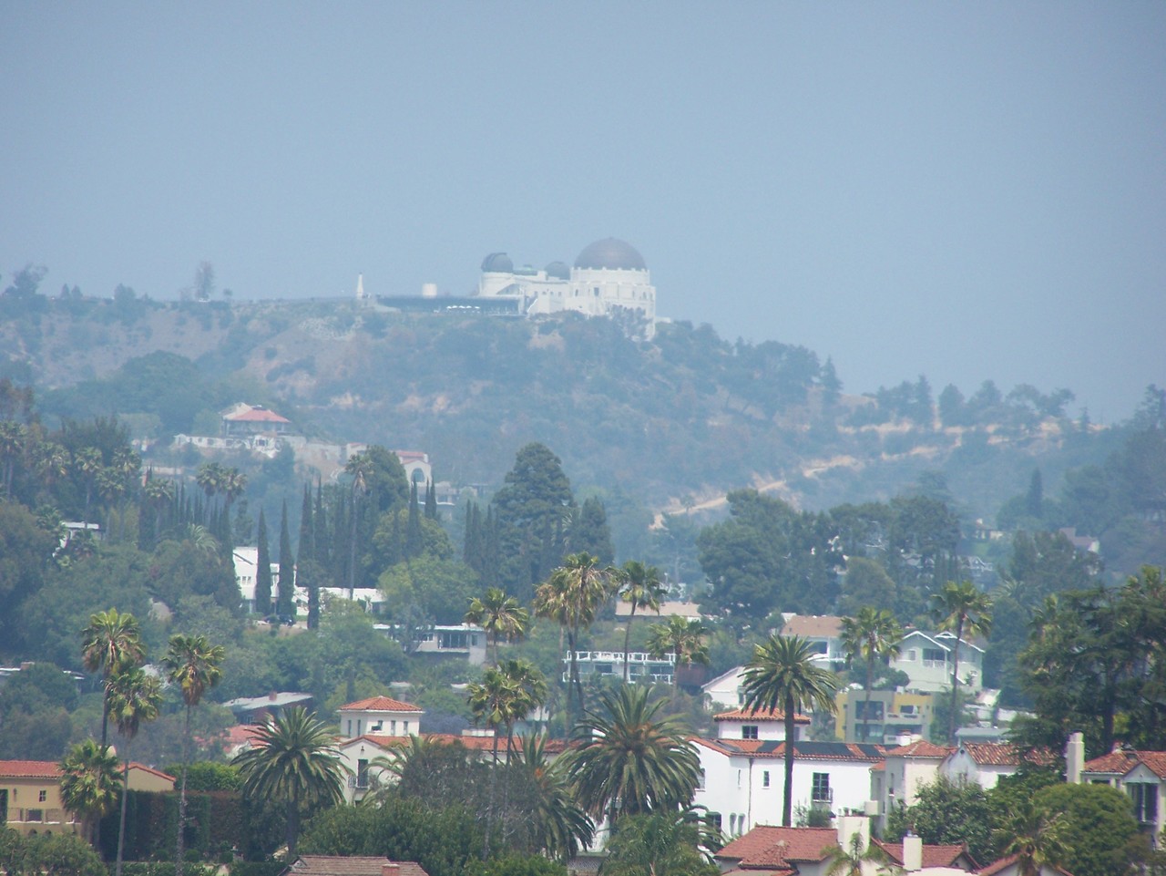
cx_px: 583
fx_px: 12805
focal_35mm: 380
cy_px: 438
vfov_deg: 3.9
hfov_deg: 5.2
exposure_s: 1/1000
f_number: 3.7
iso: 80
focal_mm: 63
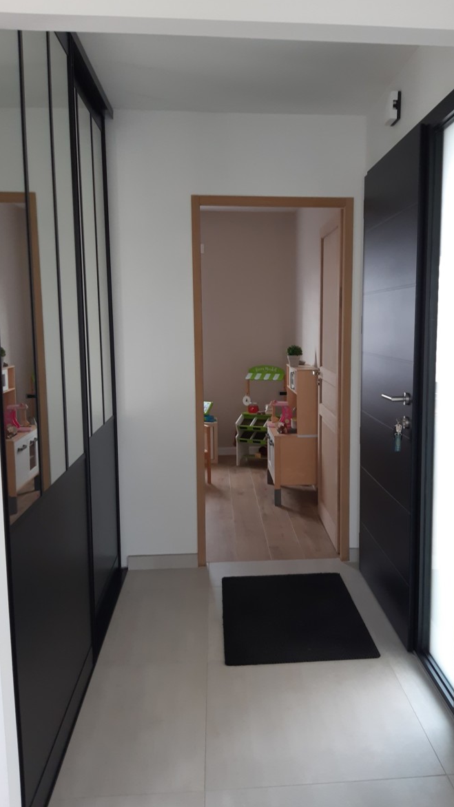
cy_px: 406
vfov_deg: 66.1
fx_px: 621
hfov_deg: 40.0
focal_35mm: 29
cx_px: 276
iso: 125
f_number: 1.7
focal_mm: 3.92
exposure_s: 1/50
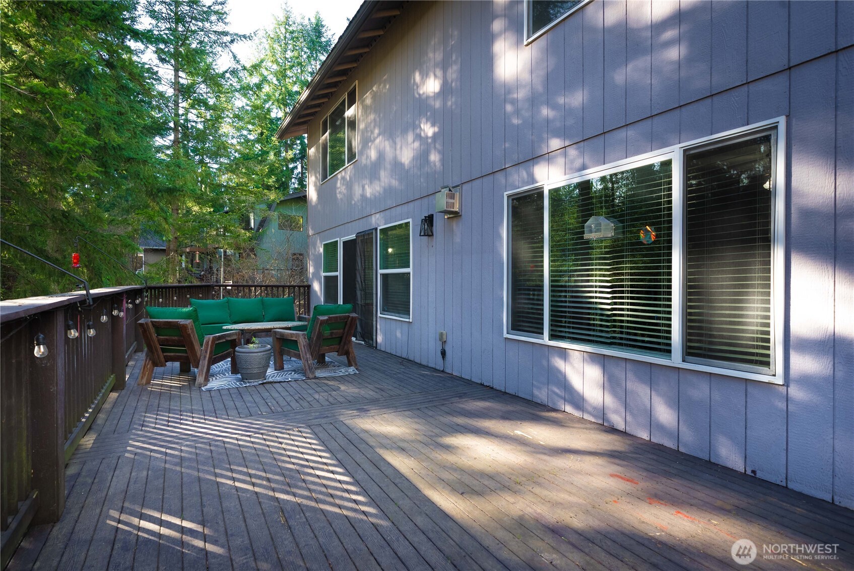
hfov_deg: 90.0
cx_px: 427
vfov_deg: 67.4
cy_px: 286
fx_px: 427
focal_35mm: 18
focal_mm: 18
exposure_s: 1/30
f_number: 7.1
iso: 200
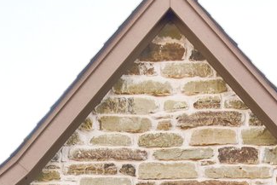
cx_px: 161
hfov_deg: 19.1
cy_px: 548
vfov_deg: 9.9
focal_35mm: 107
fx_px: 824
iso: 200
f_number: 7.1
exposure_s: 1/100
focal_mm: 17
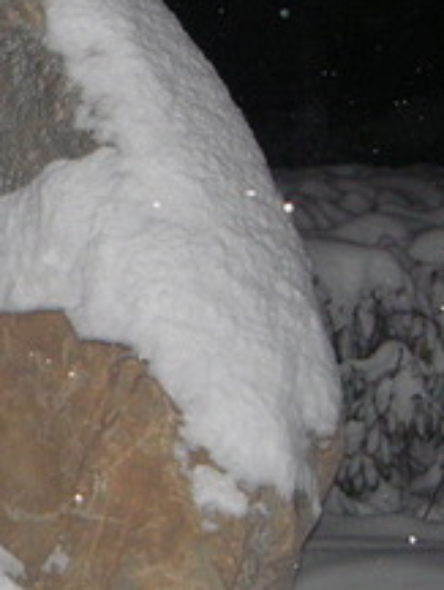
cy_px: 296
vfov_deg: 18.7
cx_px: -54
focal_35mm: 105
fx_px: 1794
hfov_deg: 13.8
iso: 176
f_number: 3.3
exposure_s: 1/30
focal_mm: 6.3
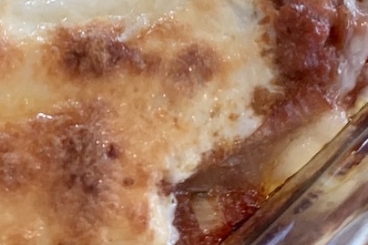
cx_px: 63
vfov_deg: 9.5
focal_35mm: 135
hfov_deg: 15.1
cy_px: -254
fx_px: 1379
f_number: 1.8
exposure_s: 1/60
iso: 64
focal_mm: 4.25
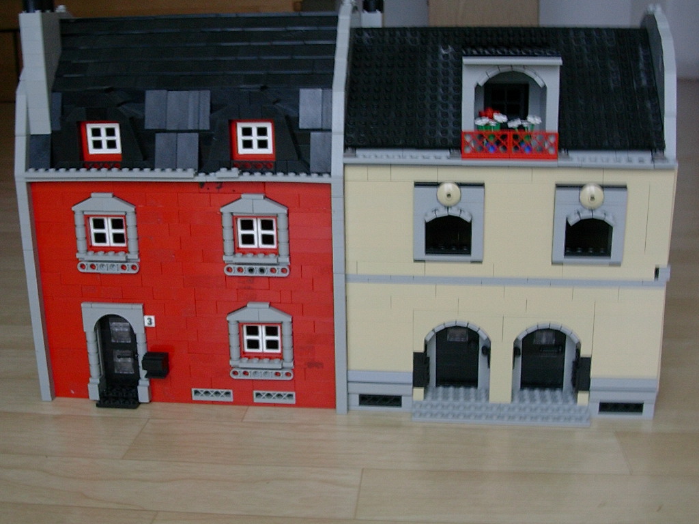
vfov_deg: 32.2
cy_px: 262
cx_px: 350
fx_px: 909
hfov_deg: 42.1
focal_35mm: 45
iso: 70
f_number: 2.9
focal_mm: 6.7
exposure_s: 1/10
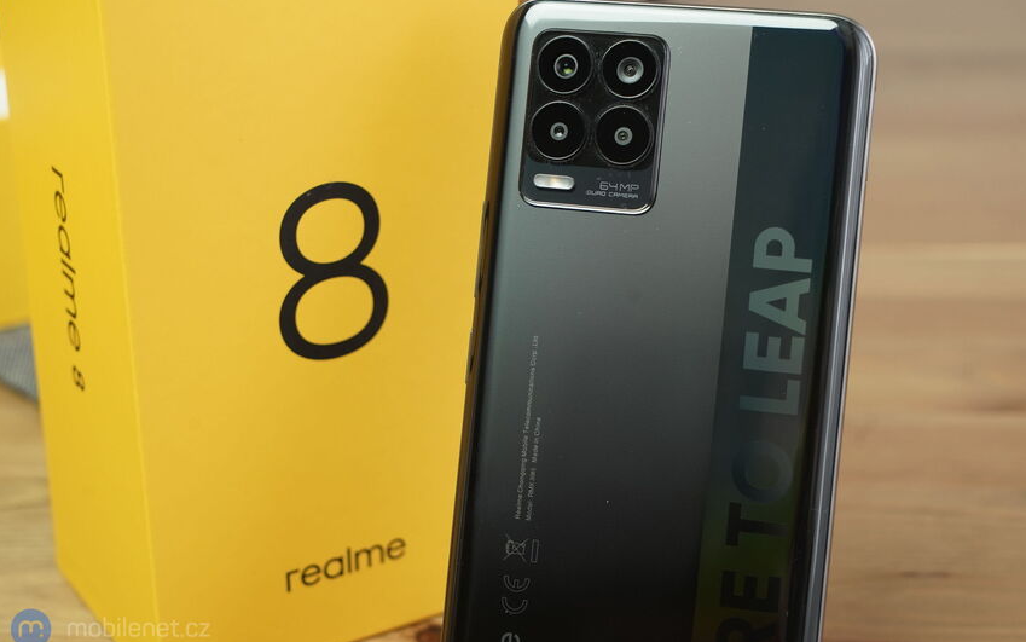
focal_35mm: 68
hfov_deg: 30.2
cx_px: 575
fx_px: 1902
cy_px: 278
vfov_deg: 19.1
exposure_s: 1/160
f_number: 7.1
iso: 2000
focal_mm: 59
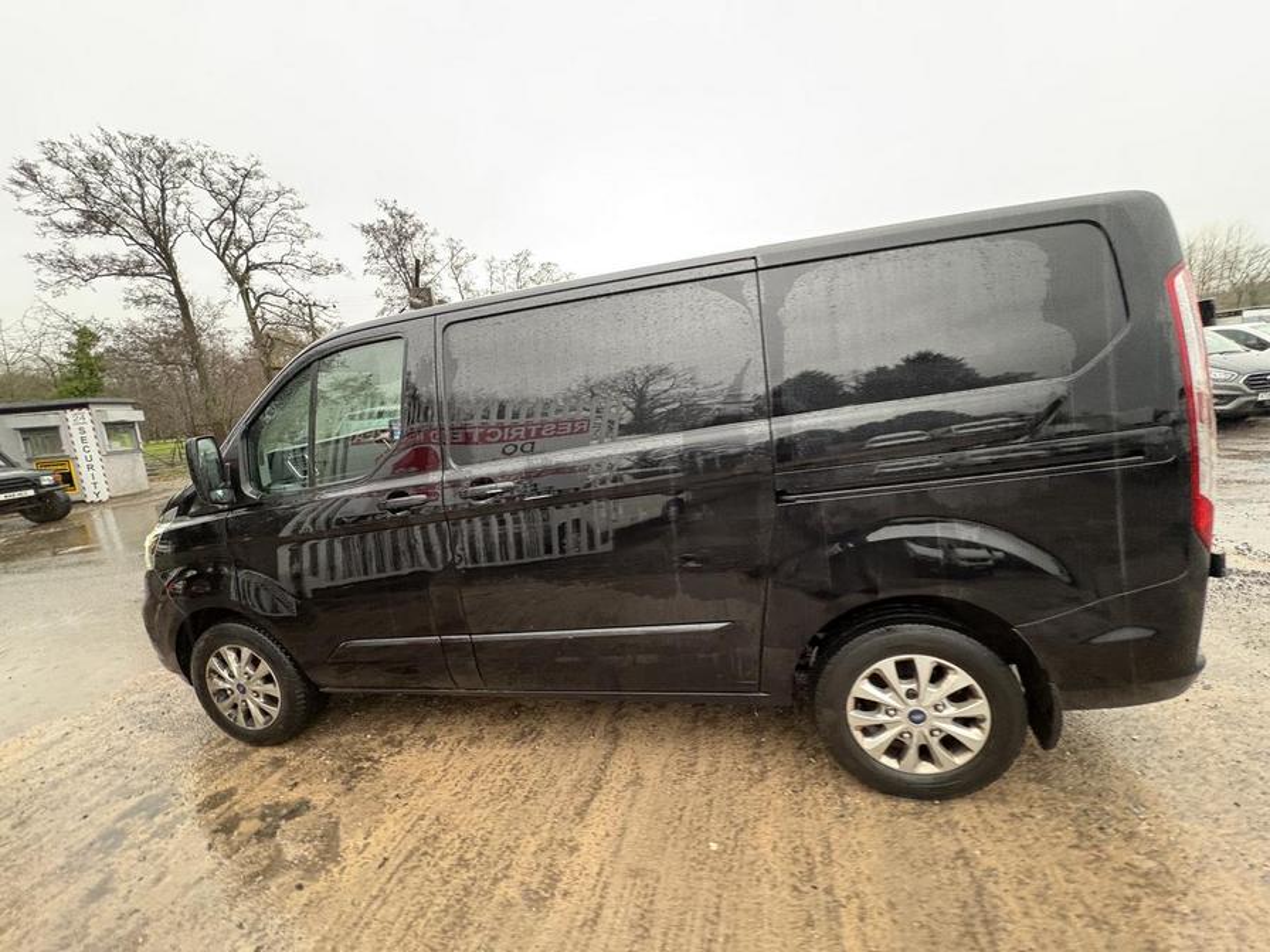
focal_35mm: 14
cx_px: 635
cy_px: 476
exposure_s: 1/60
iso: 640
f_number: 2.2
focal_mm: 2.22
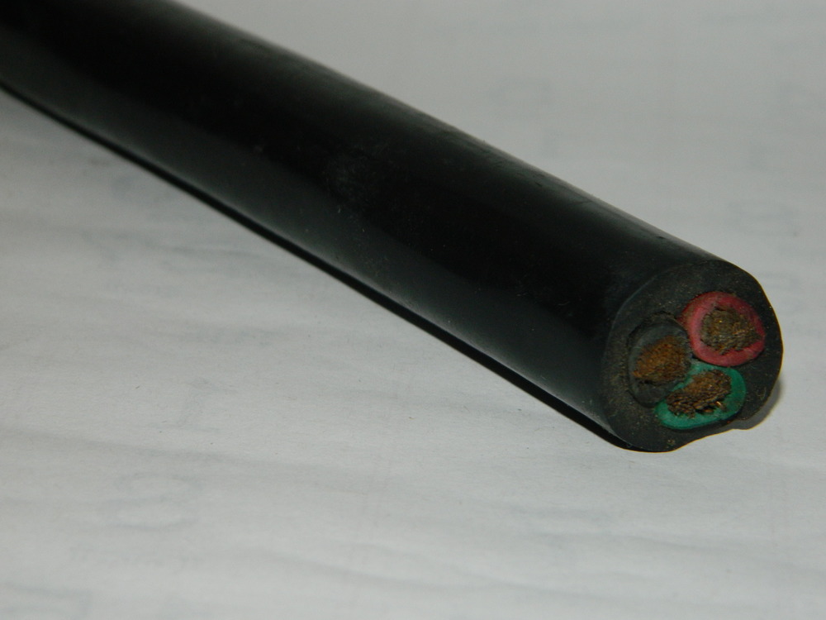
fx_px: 2458
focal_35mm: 103
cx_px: 413
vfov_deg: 14.4
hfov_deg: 19.1
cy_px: 310
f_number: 12.6
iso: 200
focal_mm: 18.6
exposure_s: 1/60
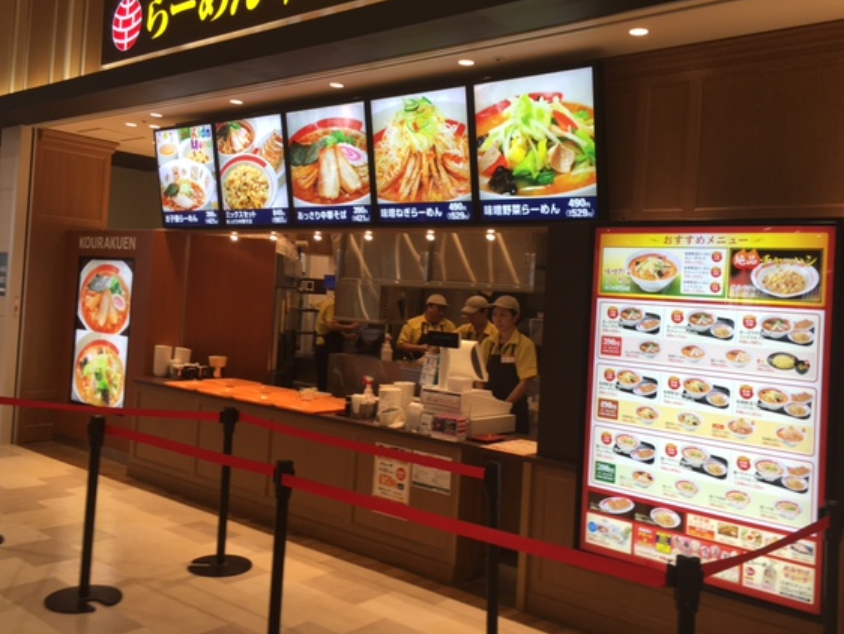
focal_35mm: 33
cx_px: 455
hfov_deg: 55.3
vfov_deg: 42.9
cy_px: 278
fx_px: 805
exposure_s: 1/50
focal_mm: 4.15
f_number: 2.2
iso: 25
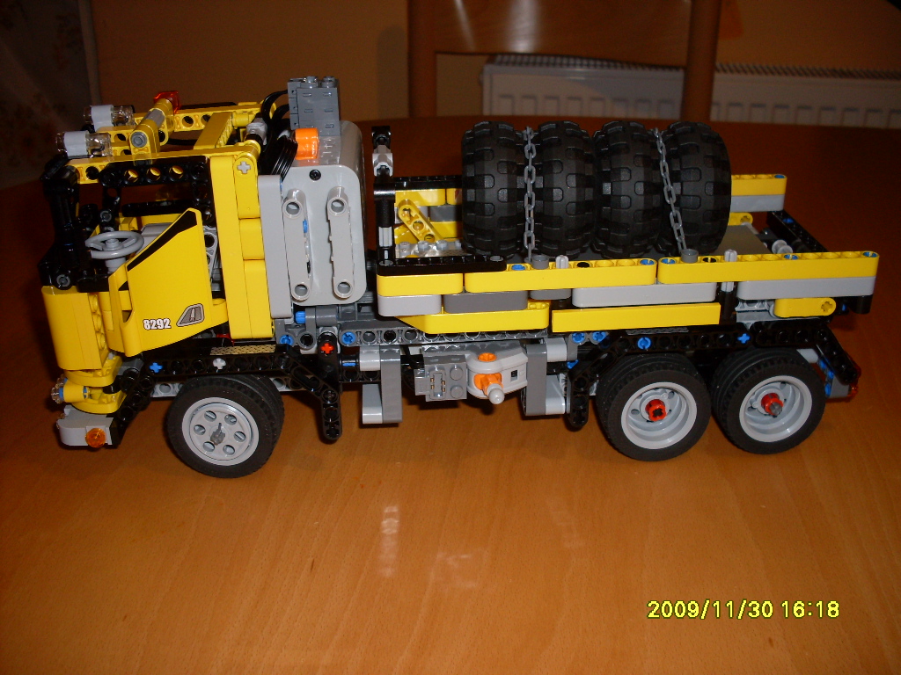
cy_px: 338
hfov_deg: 49.0
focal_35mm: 38
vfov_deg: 37.7
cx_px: 450
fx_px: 989
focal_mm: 6.3
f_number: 2.8
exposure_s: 1/45
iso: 100
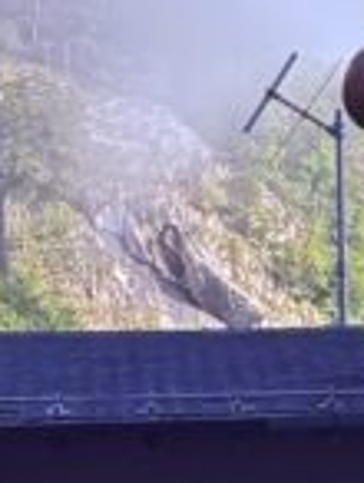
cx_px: -63
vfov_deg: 5.4
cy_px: 787
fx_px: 5089
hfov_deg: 4.1
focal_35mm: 364
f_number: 1.6
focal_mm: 5.96
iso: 32
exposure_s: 1/482
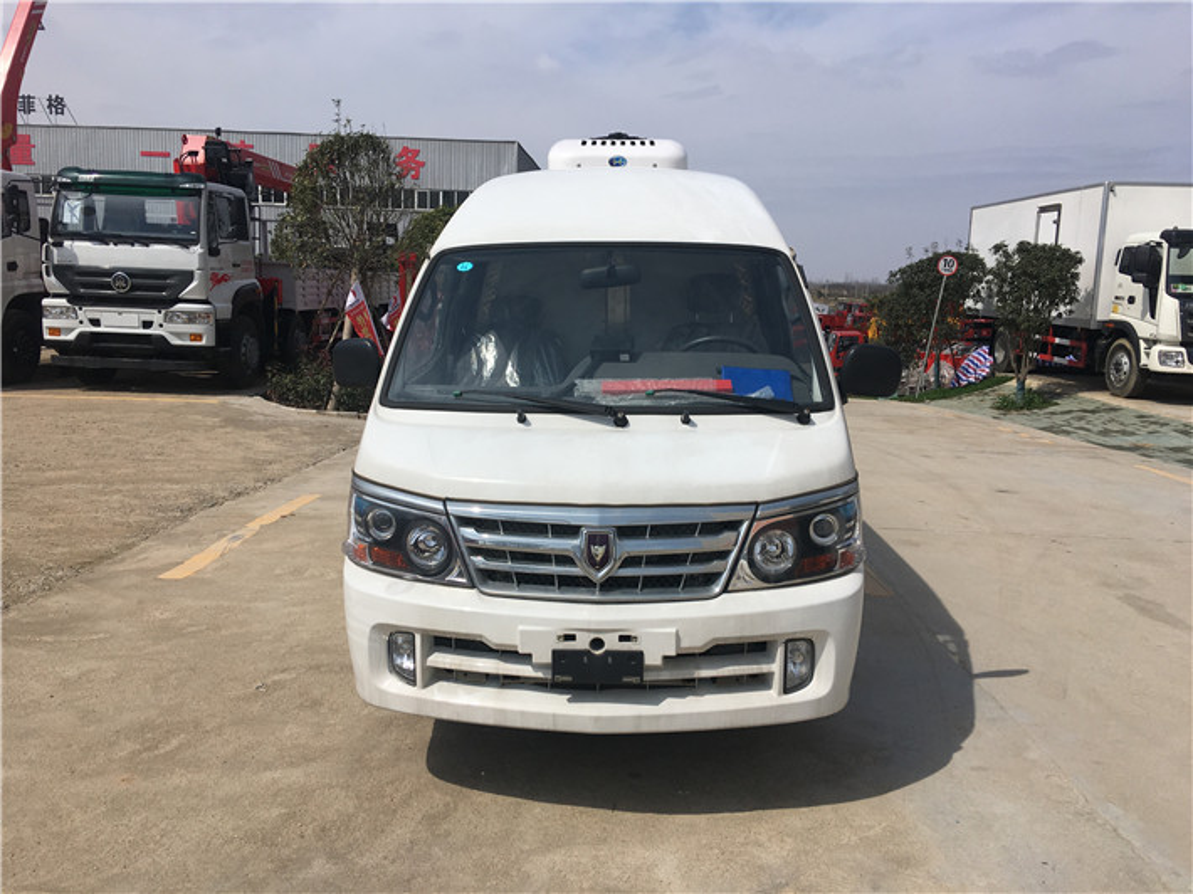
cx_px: 596
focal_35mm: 29
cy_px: 447
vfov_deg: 48.2
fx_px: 999
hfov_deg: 61.7
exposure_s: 1/3344
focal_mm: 4.15
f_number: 2.2
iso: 25
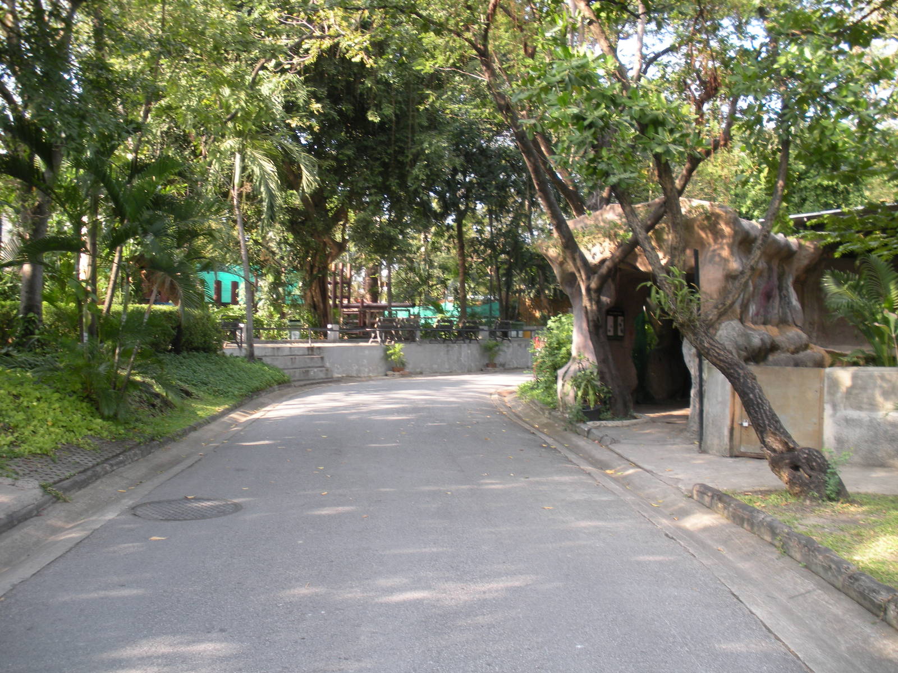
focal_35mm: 36
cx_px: 449
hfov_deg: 51.4
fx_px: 934
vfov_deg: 39.7
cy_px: 336
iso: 65
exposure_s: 1/59.8
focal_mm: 6.3
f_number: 3.5
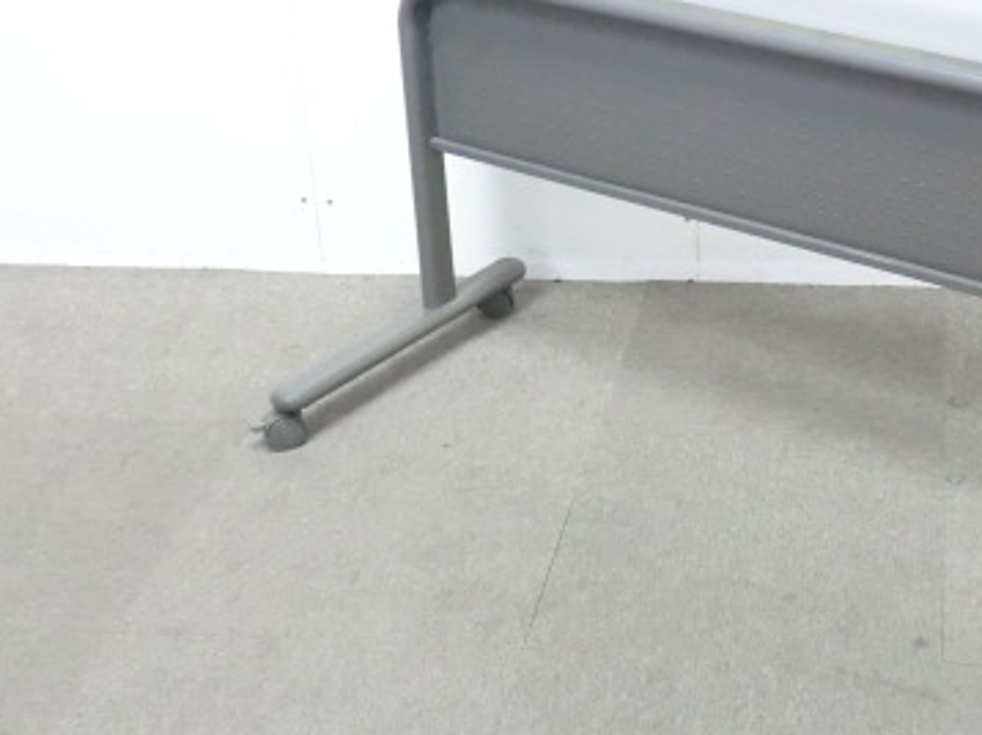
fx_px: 1928
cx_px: 837
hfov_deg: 27.8
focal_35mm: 68
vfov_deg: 21.4
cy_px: 173
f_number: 3.9
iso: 800
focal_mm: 6.9
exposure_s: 1/25
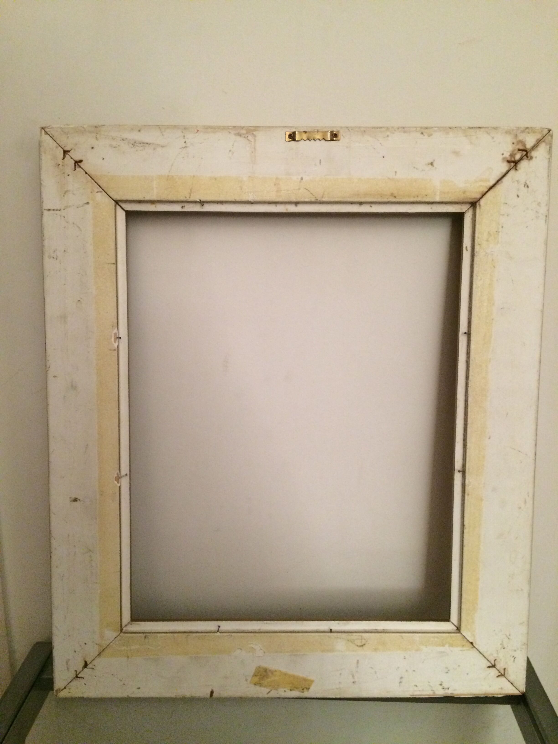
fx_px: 623
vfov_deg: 61.7
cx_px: 279
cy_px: 372
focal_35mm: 29
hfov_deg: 48.2
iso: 320
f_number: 2.2
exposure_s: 1/25
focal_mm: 4.15
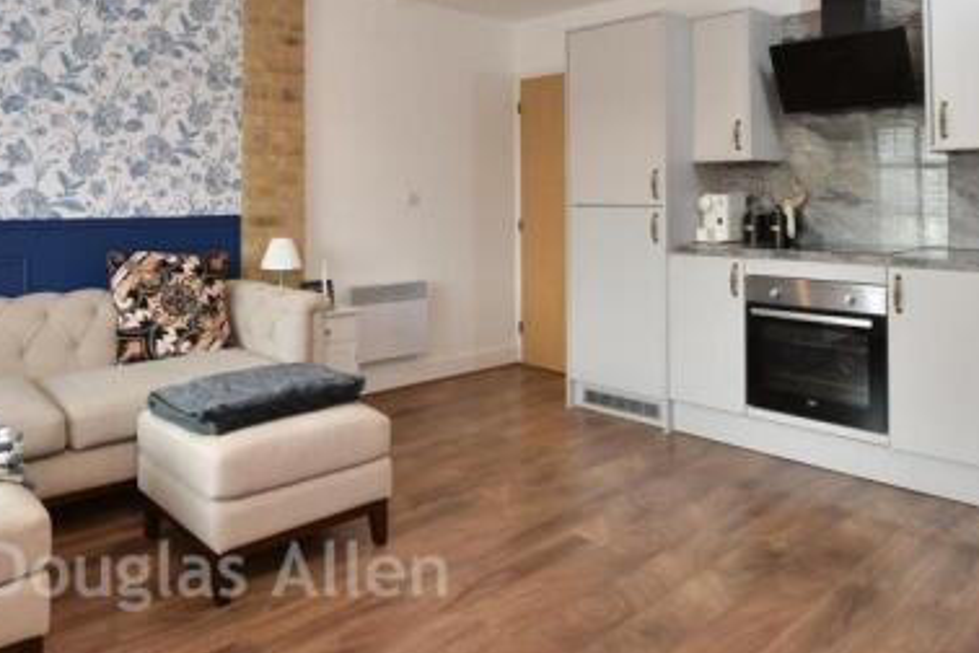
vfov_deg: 48.1
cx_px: 457
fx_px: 707
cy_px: 183
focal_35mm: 26
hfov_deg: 69.3
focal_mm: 10
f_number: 8
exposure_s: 1/1.6
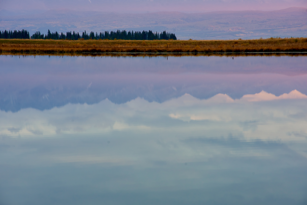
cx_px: 154
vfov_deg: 10.2
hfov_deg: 15.2
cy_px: 102
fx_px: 1152
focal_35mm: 135
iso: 320
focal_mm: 135
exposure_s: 1/15
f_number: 8
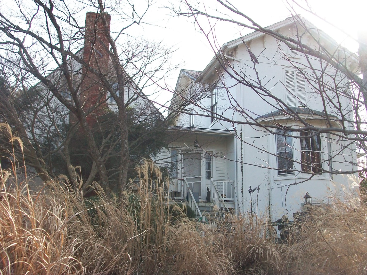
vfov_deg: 34.4
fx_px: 445
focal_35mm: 42
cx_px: 184
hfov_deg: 44.8
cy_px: 138
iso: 80
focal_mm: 7.1
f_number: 3.2
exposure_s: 1/320
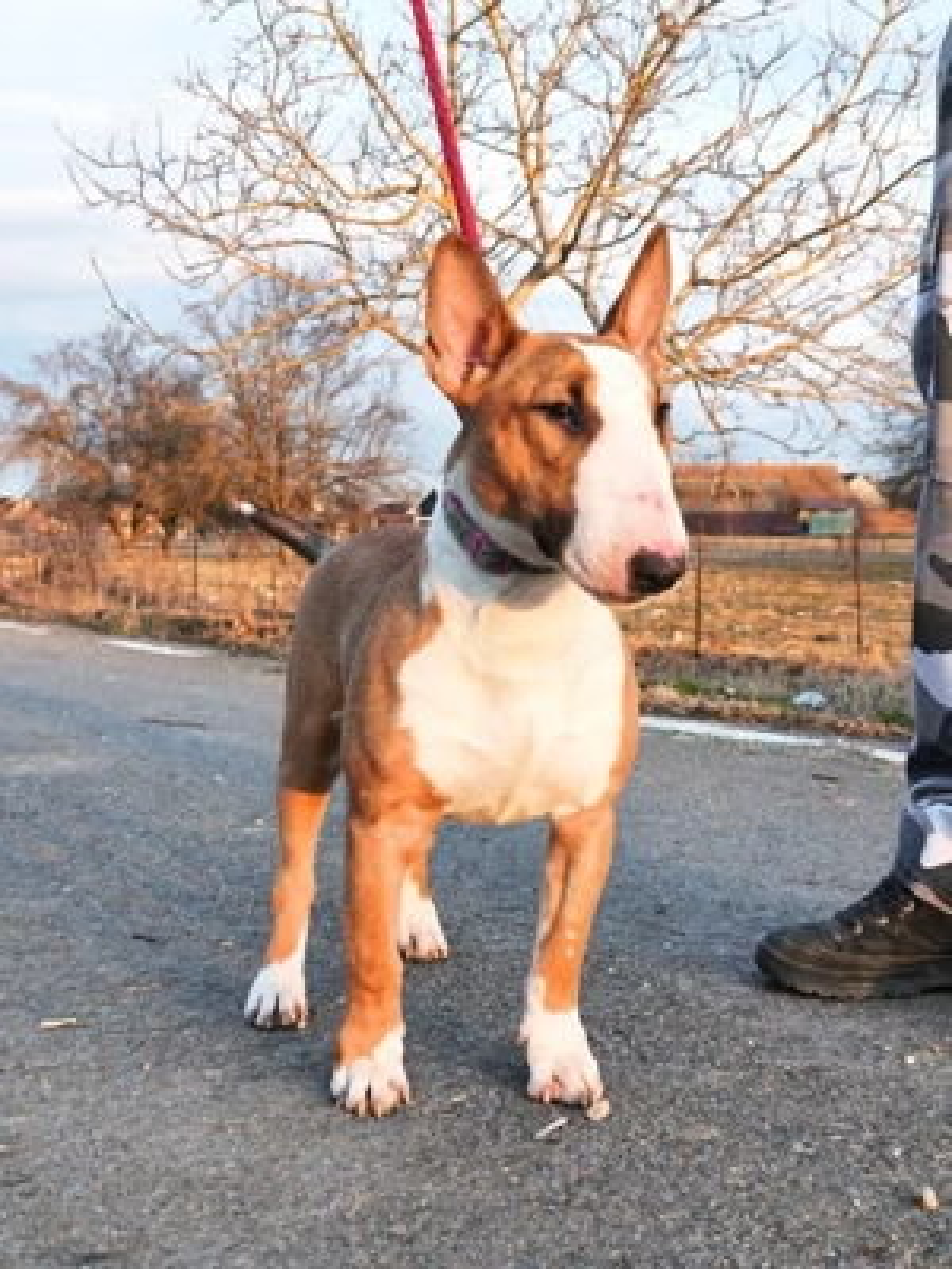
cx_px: 476
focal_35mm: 46
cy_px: 634
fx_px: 1687
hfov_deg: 31.5
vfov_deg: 41.2
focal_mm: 6.18
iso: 80
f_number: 1.65
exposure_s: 1/101
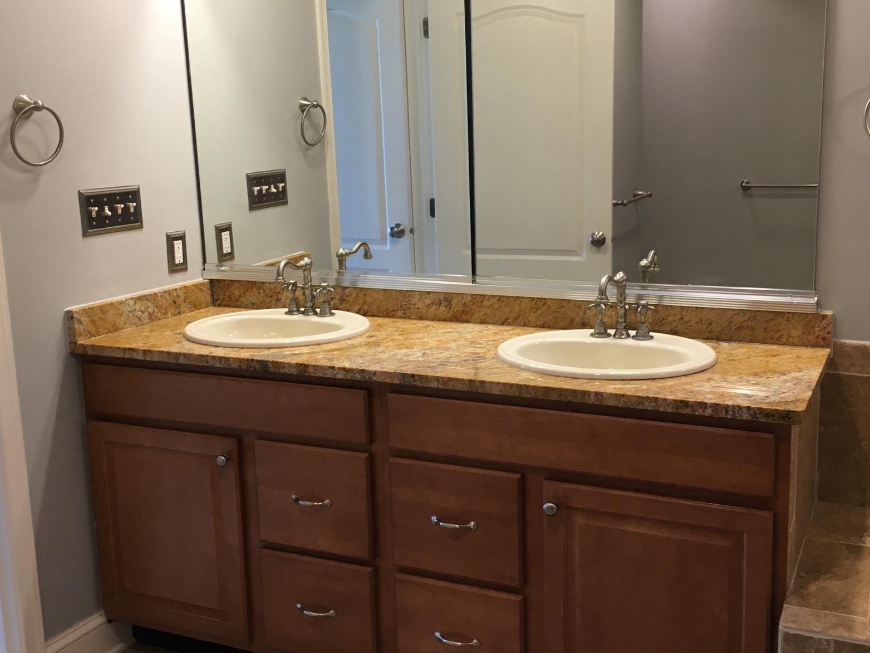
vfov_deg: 37.7
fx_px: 955
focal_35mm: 38
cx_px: 495
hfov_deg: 48.8
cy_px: 298
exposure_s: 1/30
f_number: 2.2
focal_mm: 4.15
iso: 50
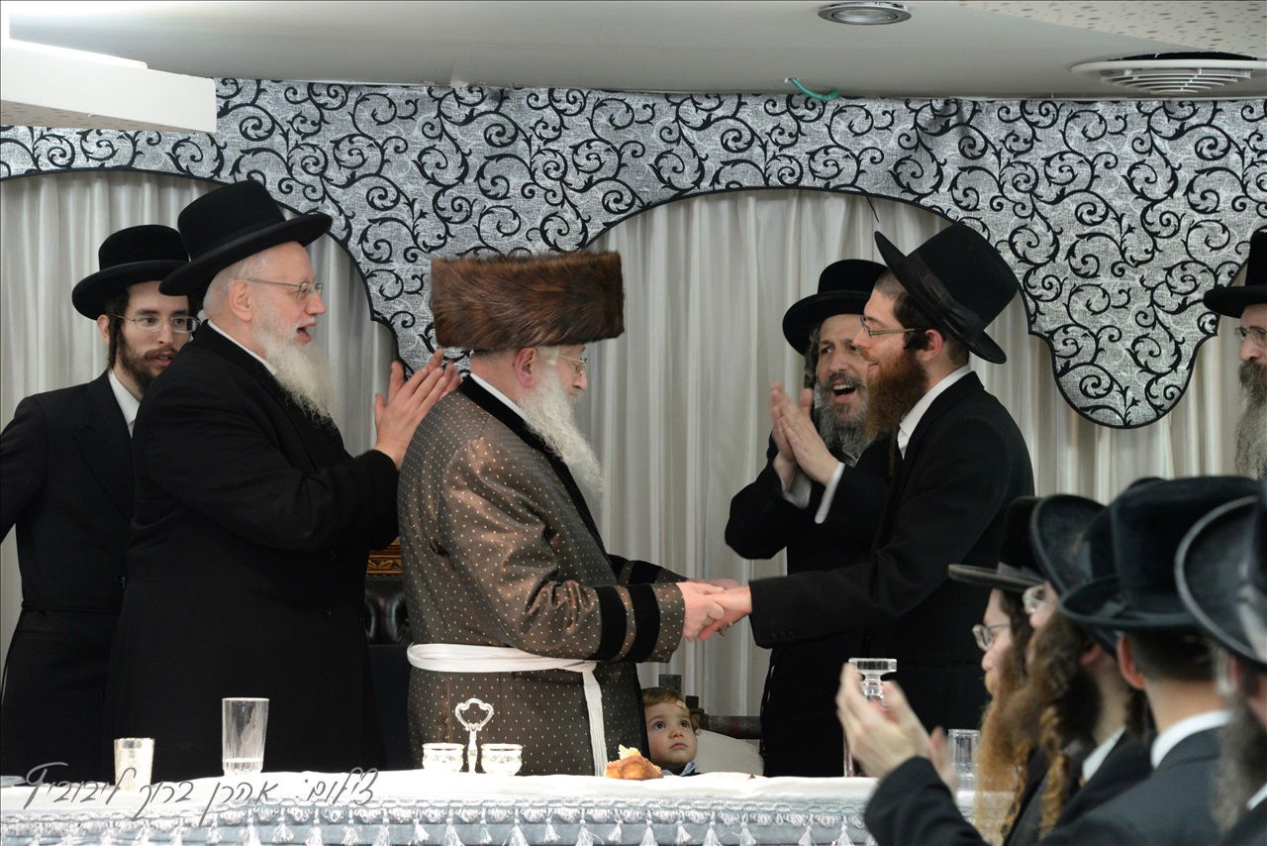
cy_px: 423
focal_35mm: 122
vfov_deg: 11.2
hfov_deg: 16.8
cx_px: 634
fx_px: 4294
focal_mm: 122
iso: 2500
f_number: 6.3
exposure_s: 1/80
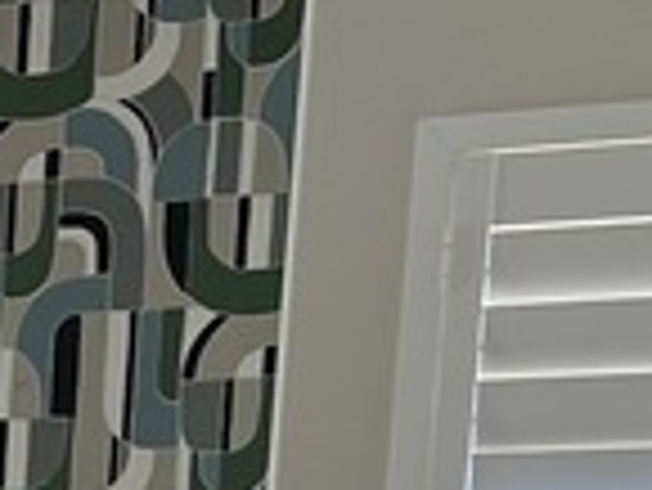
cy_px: 1250
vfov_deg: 7.5
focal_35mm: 183
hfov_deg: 9.0
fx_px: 3450
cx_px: -1205
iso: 50
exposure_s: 1/120
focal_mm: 5.7
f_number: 1.5
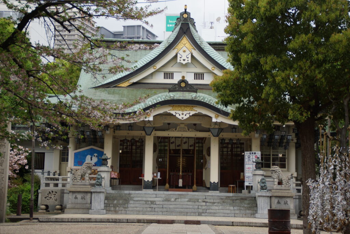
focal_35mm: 75
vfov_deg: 18.2
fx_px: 729
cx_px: 175
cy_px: 117
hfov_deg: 27.0
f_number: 4.5
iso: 320
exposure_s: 1/160
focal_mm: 50
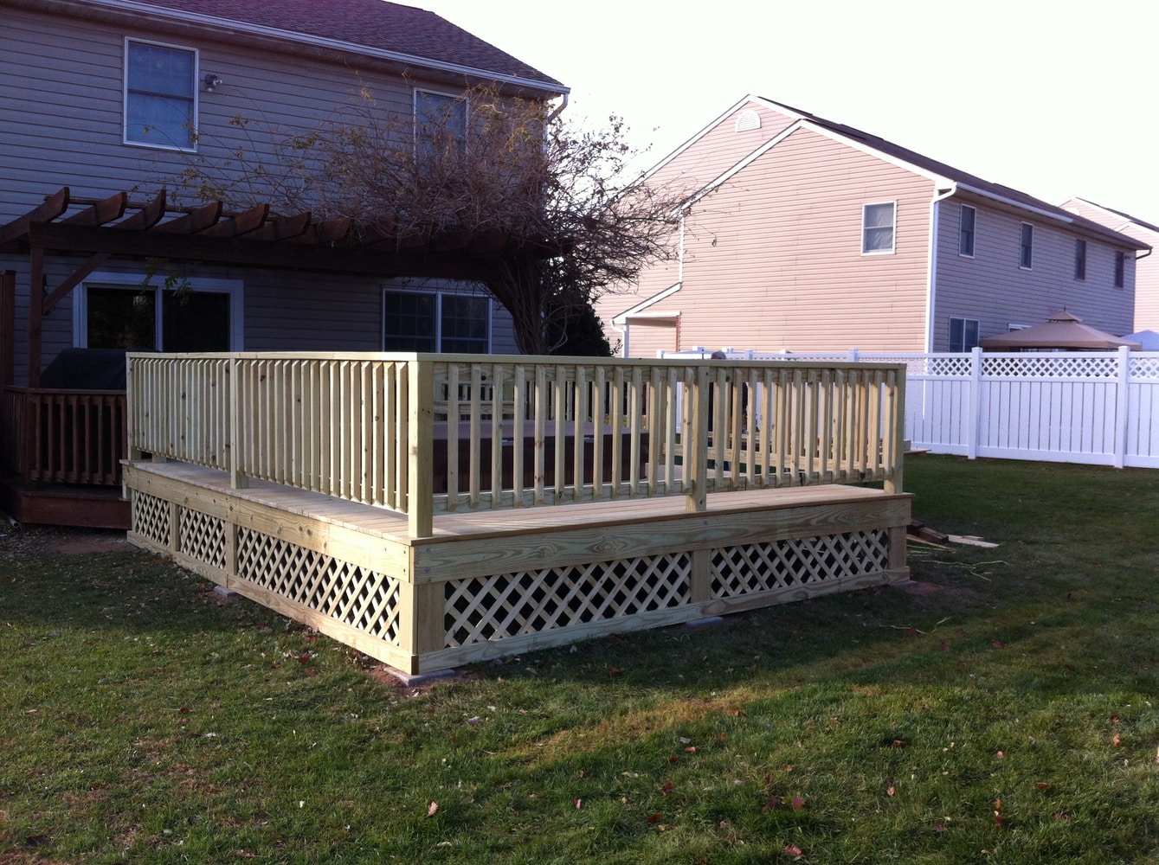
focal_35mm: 35
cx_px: 580
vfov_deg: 40.6
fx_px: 1170
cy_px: 432
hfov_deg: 52.7
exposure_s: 1/296
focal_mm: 3.85
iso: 80
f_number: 2.8
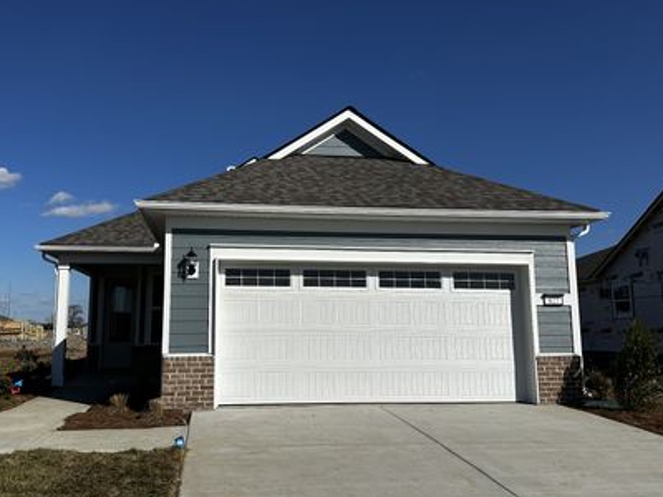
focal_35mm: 30
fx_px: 575
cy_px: 246
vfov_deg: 46.8
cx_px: 280
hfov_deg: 59.7
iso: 80
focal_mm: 6.86
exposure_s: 1/12048
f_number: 1.78
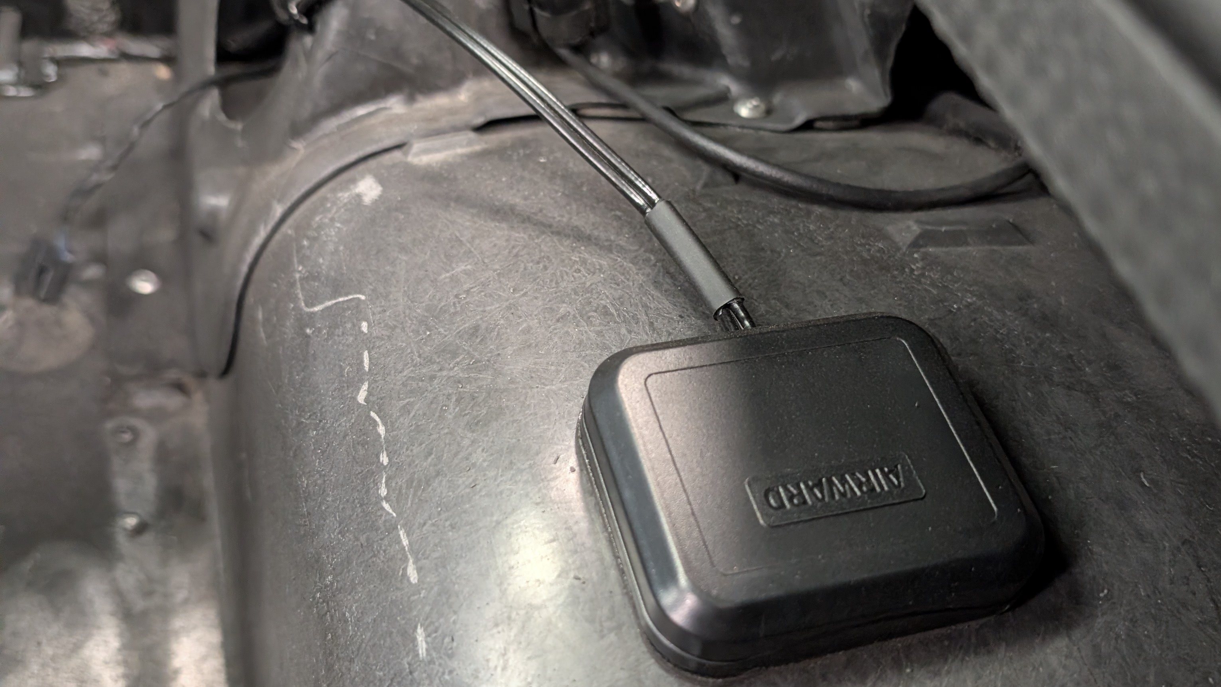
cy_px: 381
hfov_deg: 56.6
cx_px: 614
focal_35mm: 35
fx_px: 1133
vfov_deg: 33.7
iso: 137
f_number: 1.68
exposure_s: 1/60
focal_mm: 6.9
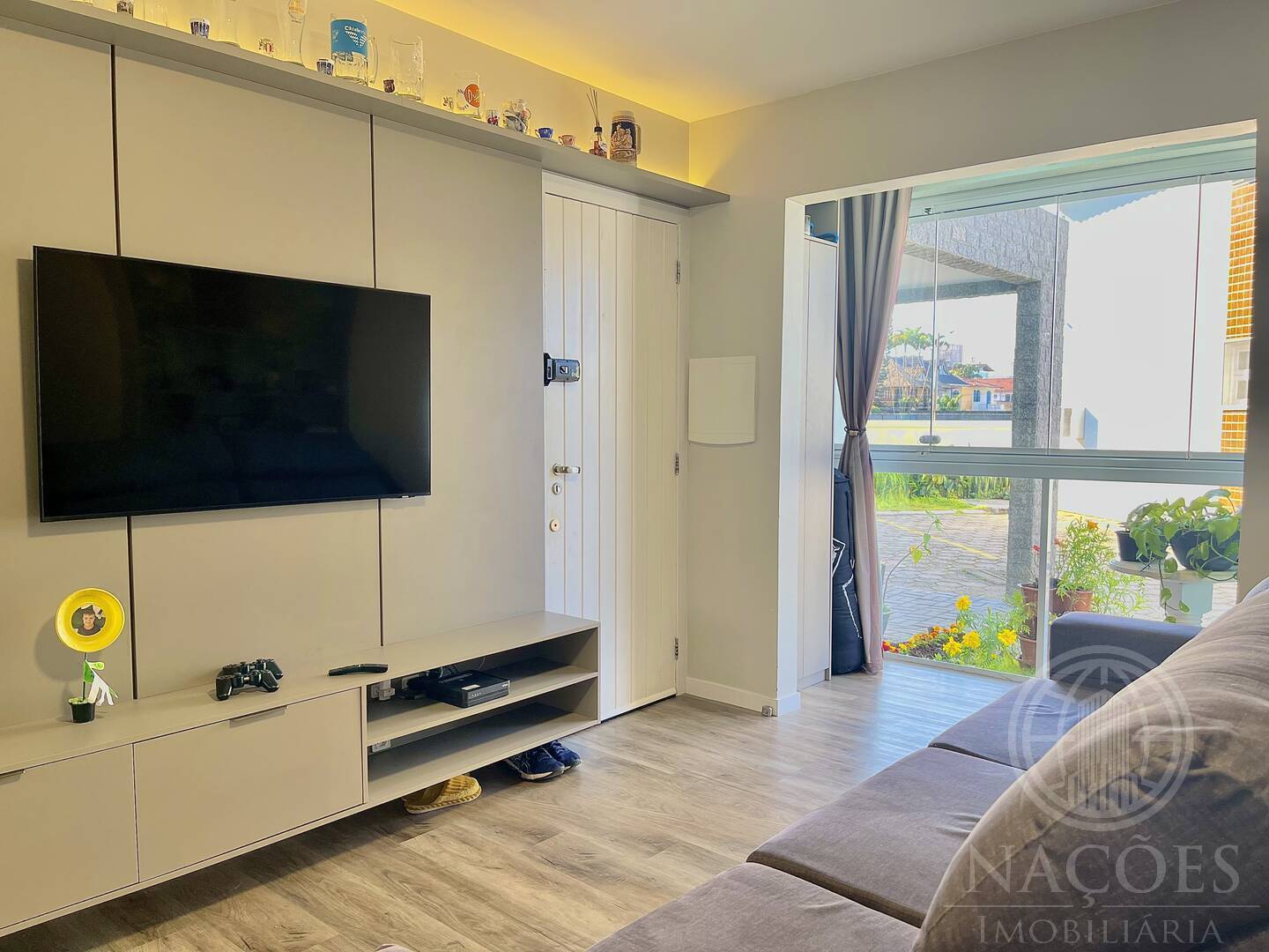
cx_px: 634
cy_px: 476
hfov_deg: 67.3
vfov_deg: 53.1
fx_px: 953
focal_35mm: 26
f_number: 1.6
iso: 40
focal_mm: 5.1
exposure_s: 1/121
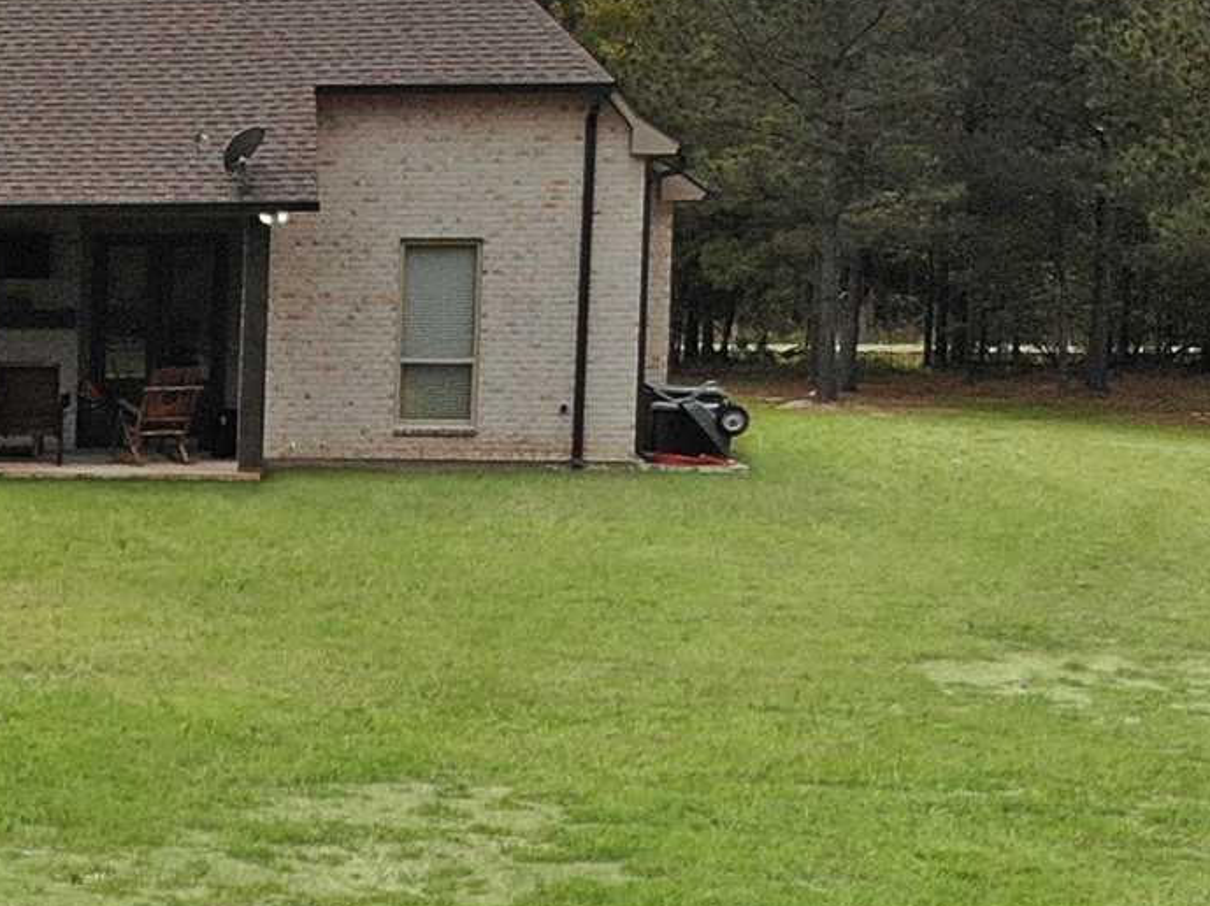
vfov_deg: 13.8
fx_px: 3738
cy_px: 620
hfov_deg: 16.8
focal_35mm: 107
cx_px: -583
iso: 100
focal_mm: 4.5
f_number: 2.8
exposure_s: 1/986
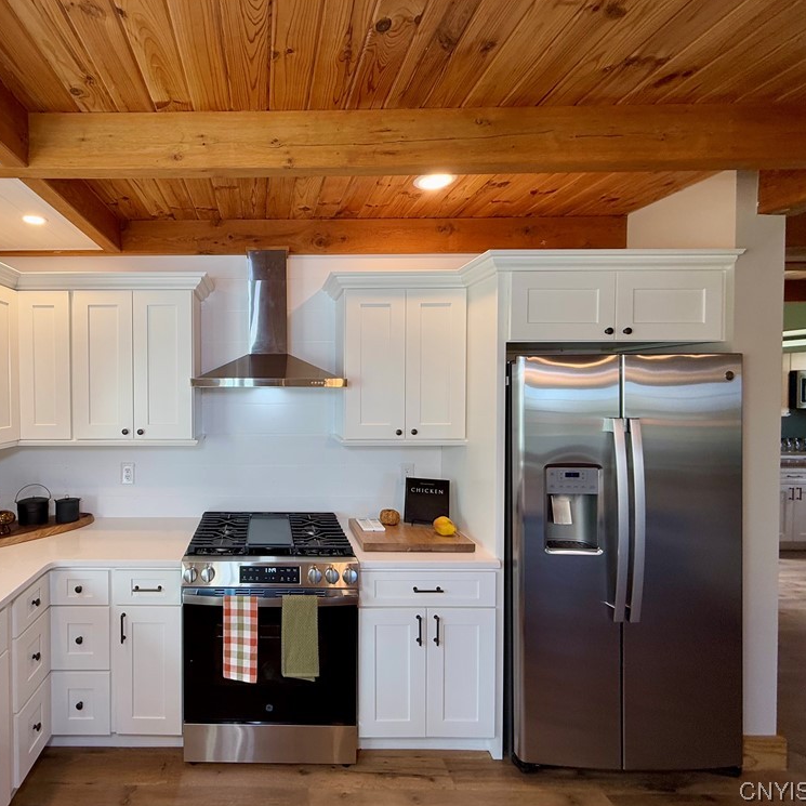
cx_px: 262
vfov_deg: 84.0
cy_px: 400
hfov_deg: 80.9
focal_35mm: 17
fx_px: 448
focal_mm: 2.22
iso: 80
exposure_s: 1/120
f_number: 2.2
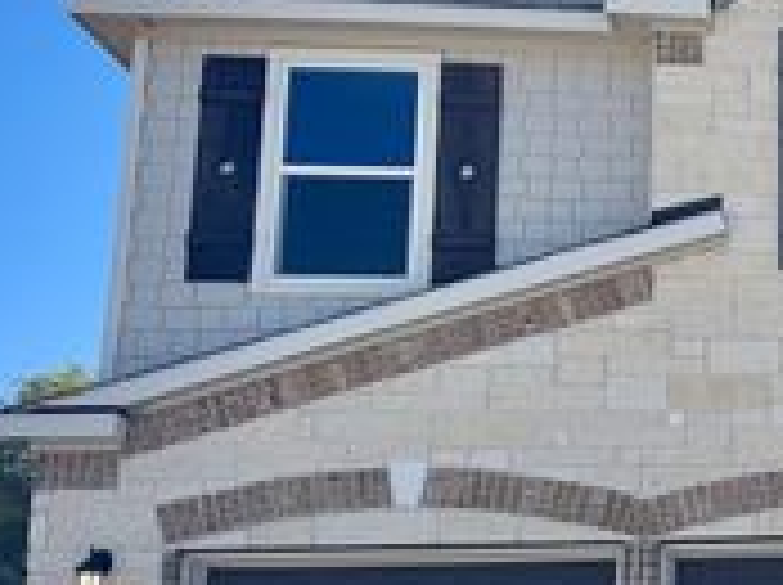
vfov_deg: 21.2
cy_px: 389
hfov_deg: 24.0
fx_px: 1559
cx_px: 1076
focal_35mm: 69
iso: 80
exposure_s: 1/4950
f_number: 1.78
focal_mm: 6.76
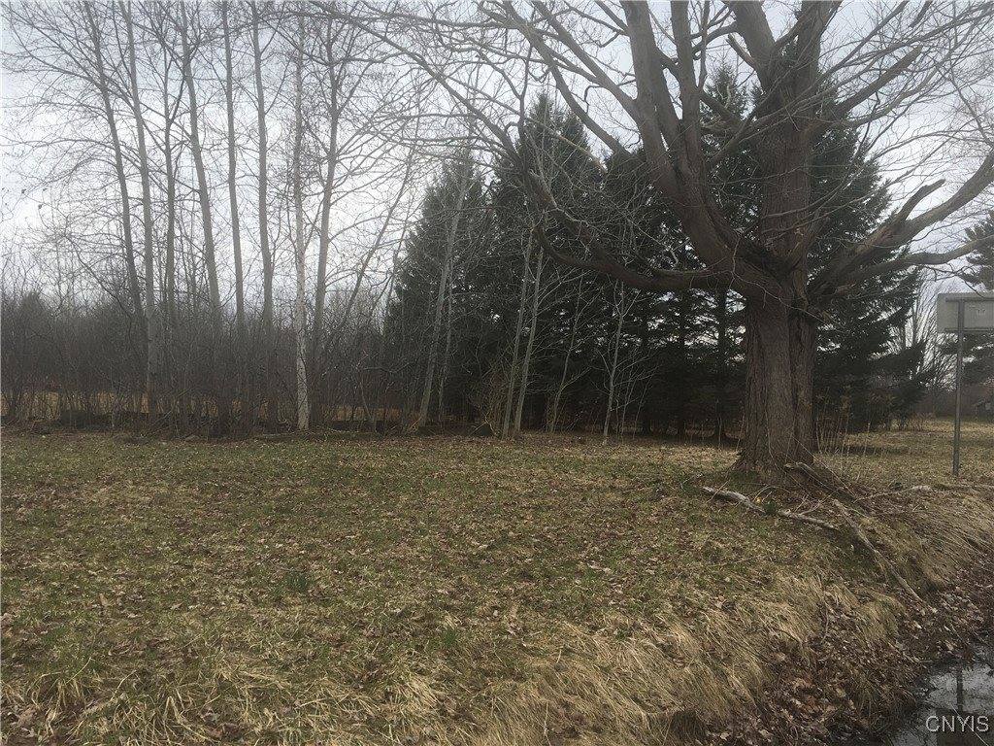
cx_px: 497
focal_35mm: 29
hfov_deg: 61.7
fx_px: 833
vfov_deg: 48.2
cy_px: 373
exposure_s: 1/1202
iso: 25
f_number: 2.2
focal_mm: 4.15
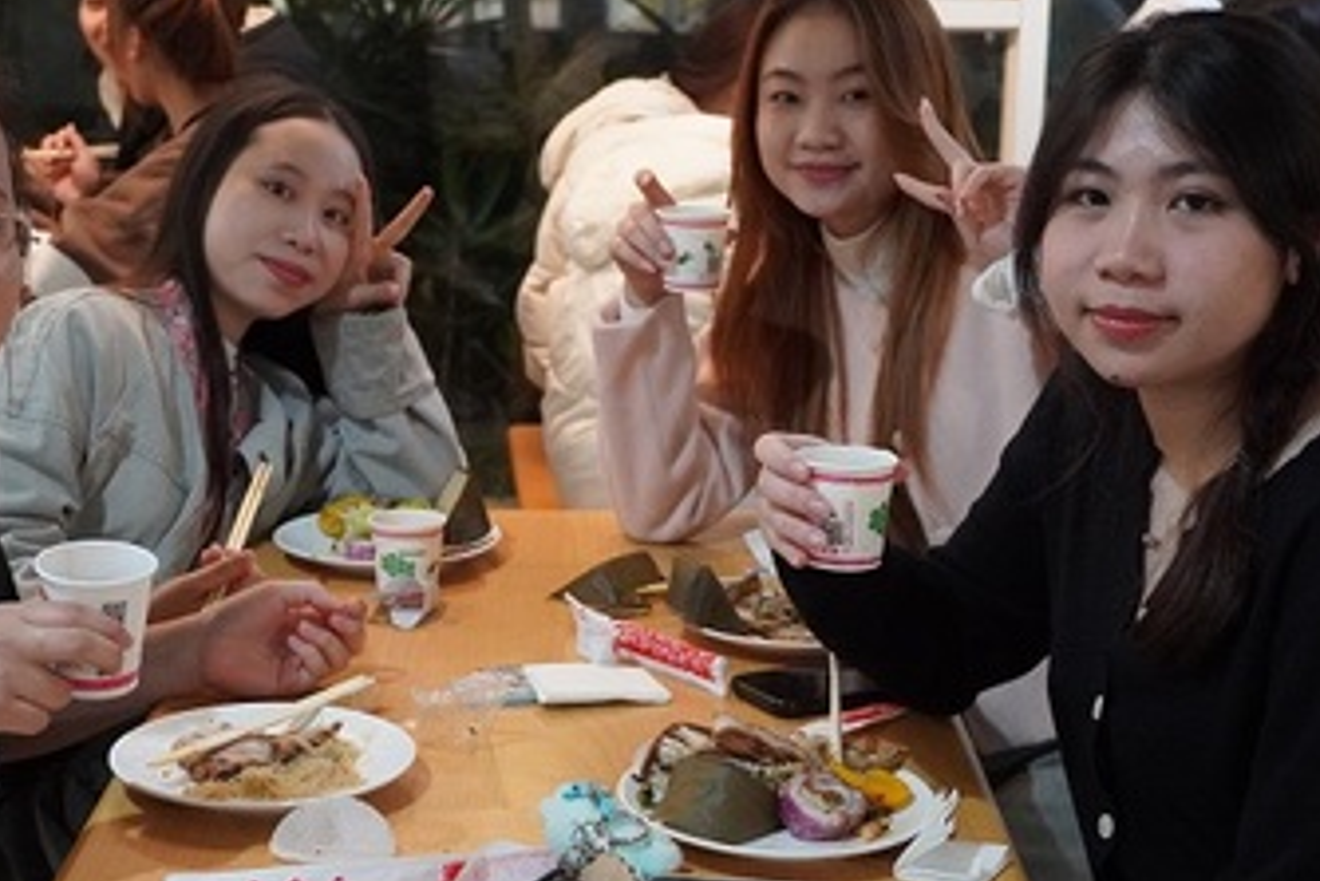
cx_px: 541
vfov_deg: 19.8
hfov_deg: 29.2
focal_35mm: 69
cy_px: 411
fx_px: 2531
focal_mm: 32
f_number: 4.5
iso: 6400
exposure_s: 1/80
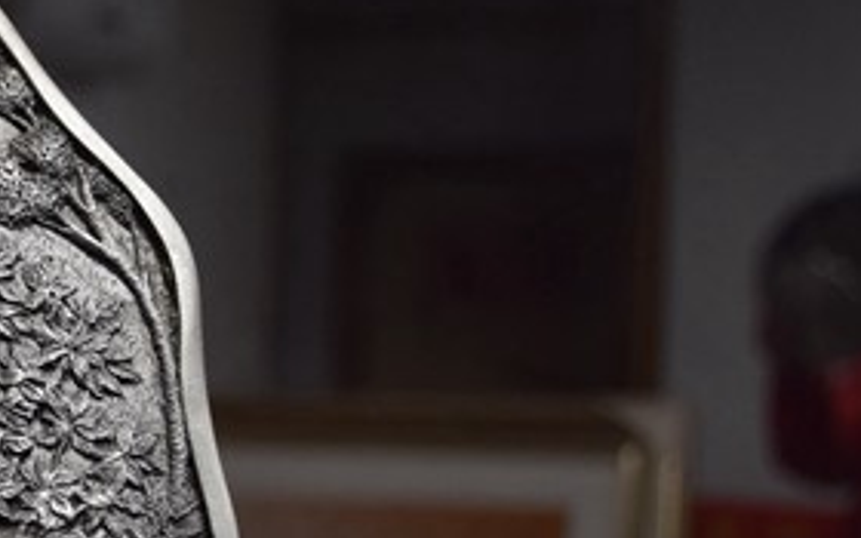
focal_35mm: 100
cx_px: -351
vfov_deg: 12.9
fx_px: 2357
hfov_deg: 18.7
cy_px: 460
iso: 400
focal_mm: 23
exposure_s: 1/60
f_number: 4
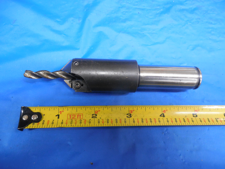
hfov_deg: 69.4
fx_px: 162
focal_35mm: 25
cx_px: 112
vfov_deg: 54.9
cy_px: 84
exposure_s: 1/30
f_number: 3.3
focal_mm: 4.5
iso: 800
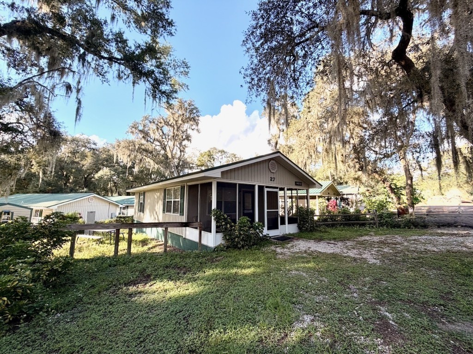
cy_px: 177
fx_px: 191
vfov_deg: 85.7
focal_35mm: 14
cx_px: 236
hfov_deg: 102.1
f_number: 2.2
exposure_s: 1/502
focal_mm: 2.22
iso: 64
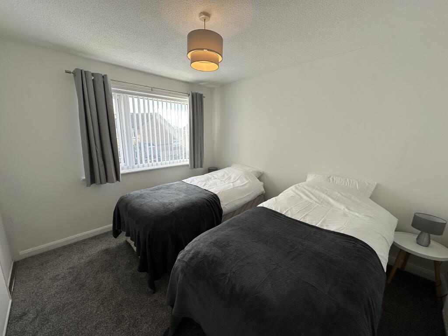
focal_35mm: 14
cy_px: 168
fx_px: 181
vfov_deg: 85.7
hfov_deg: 102.1
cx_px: 224
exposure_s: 1/159
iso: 40
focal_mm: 2.22
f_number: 2.2
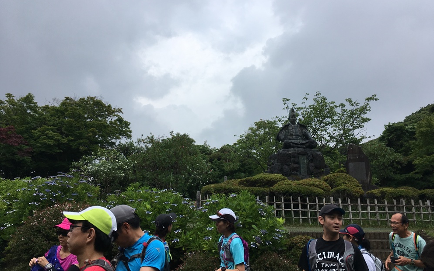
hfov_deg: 61.2
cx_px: 218
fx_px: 367
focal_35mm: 31
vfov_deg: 40.6
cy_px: 124
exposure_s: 1/646
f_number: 2.2
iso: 25
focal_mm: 4.15
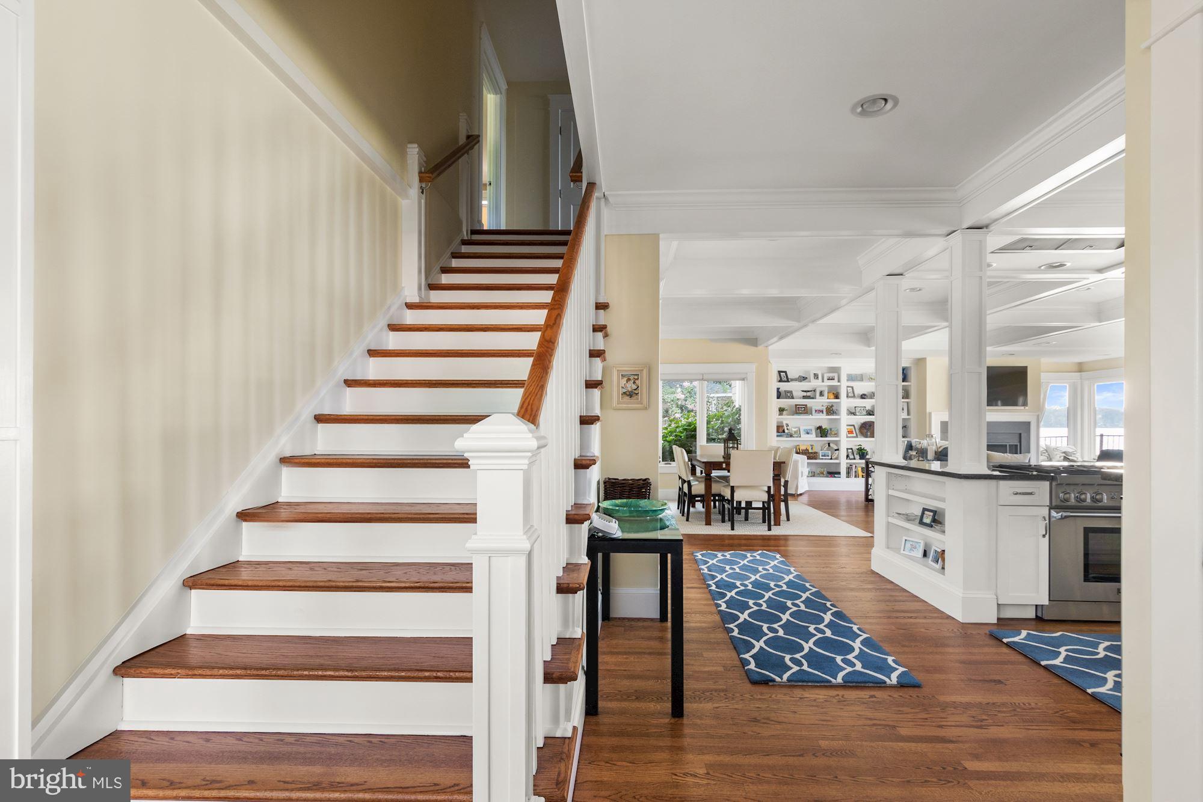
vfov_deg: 73.8
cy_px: 401
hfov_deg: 96.7
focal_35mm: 16
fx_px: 535
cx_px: 602
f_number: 8
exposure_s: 1/4
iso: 250
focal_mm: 11
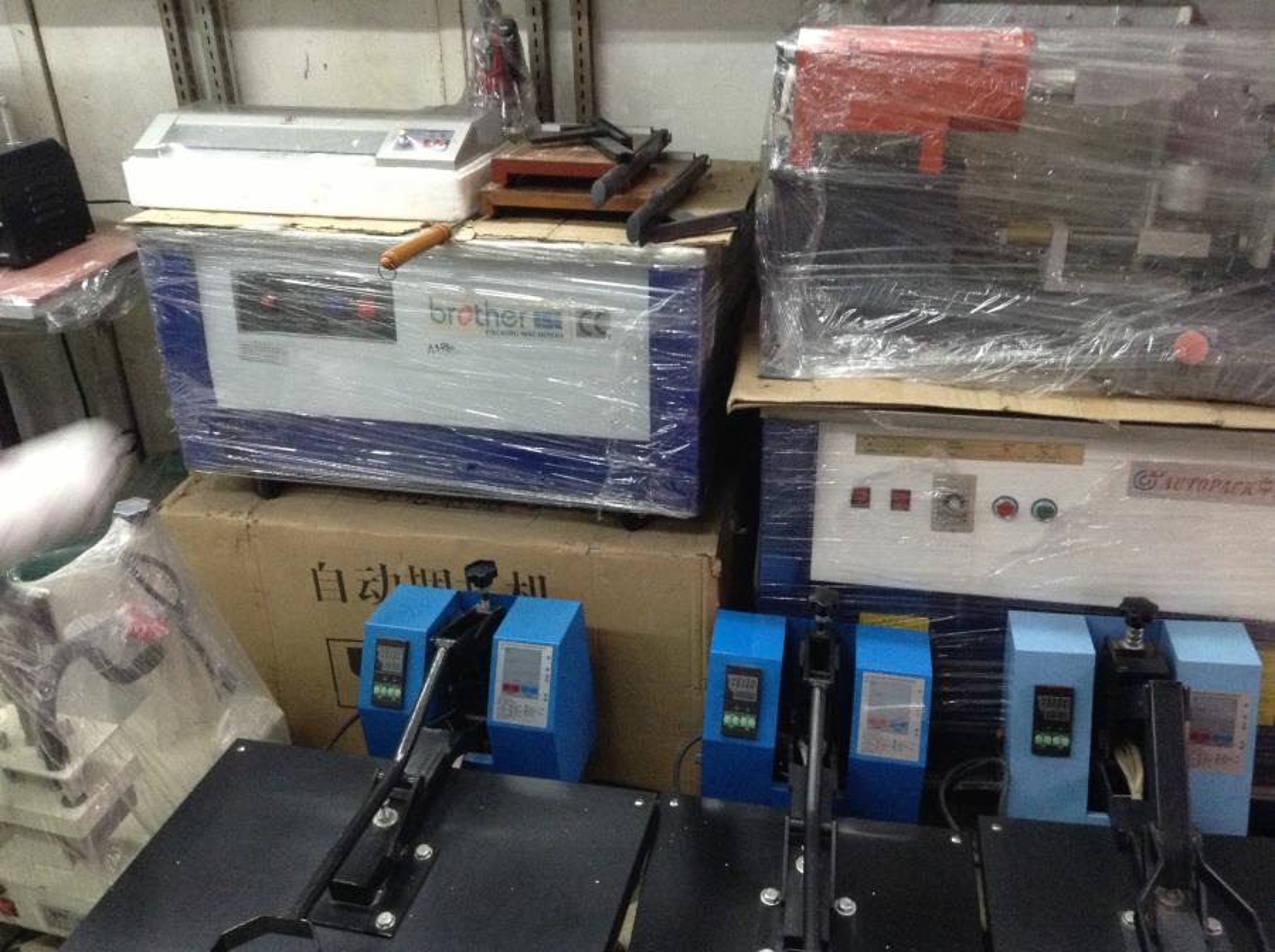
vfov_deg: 42.8
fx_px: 1214
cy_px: 476
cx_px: 638
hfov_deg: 55.4
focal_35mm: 33
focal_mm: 3.3
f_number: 2.4
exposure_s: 1/15
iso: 250
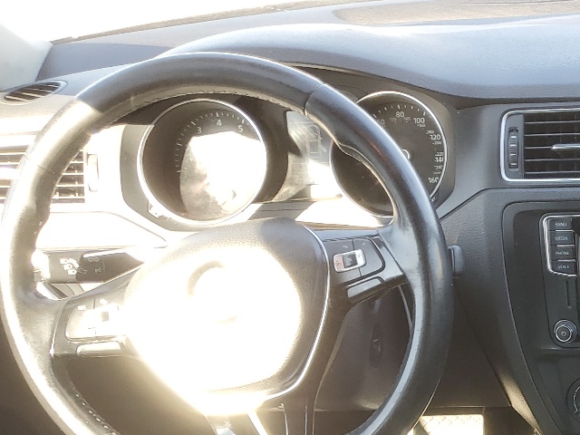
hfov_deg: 27.4
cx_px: 632
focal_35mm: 65
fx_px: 1089
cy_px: 507
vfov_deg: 21.2
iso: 50
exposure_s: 1/101
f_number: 1.5
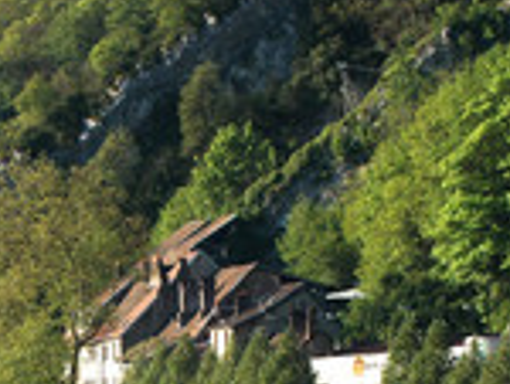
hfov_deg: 4.1
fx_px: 7157
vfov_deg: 3.1
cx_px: 83
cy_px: 374
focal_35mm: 485
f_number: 8
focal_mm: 120
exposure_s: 1/200
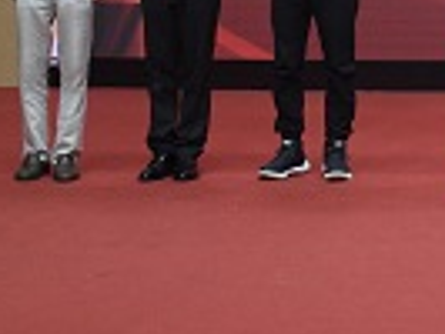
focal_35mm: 143
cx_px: 636
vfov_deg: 9.7
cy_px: -307
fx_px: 1840
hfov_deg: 13.1
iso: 1000
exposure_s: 1/100
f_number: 4.5
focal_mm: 22
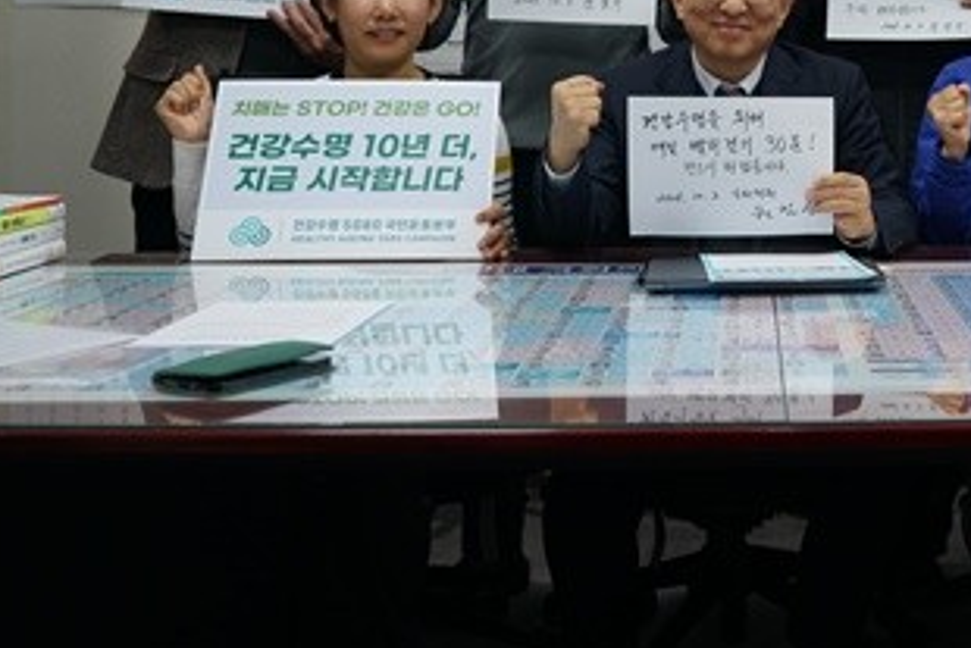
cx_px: 865
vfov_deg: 22.0
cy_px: 41
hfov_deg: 31.9
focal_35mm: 60
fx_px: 1619
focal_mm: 31
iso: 800
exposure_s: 1/160
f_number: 4
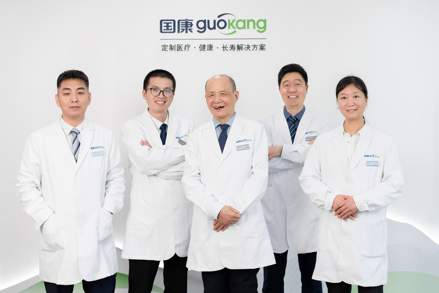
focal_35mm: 55
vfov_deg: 24.6
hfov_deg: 36.2
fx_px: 671
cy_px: 146
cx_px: 220
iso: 500
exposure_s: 1/60
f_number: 4
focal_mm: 55
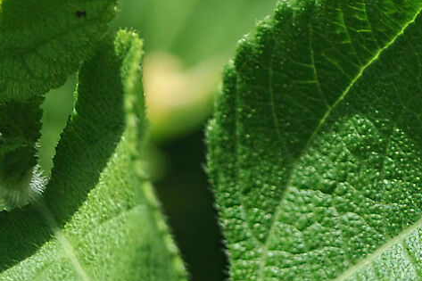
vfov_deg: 1.4
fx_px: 11893
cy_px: -280
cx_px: 885
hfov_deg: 2.0
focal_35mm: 1015
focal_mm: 200
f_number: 10
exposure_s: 1/400
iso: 200
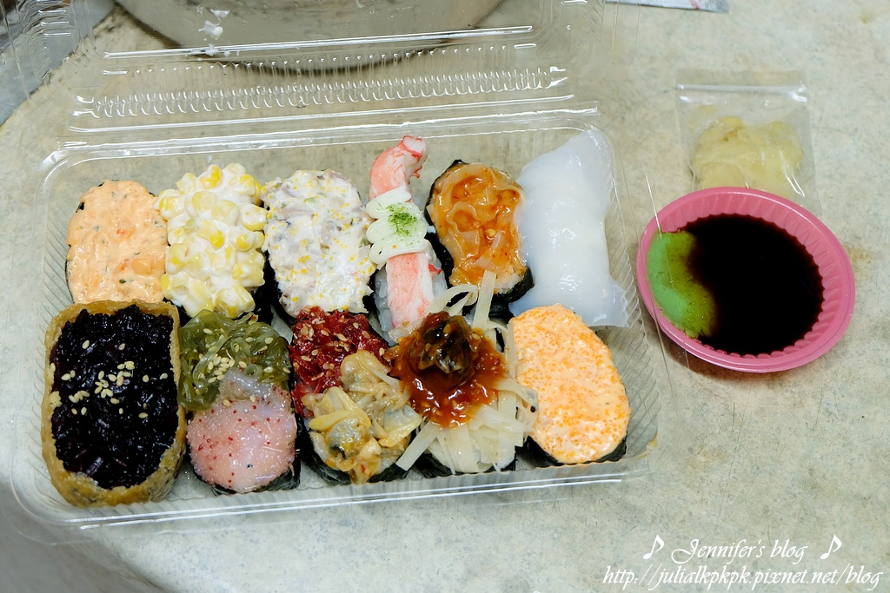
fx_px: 1162
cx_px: 445
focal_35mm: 47
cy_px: 296
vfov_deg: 28.7
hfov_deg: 41.9
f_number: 4.7
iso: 800
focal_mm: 31
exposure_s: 1/25
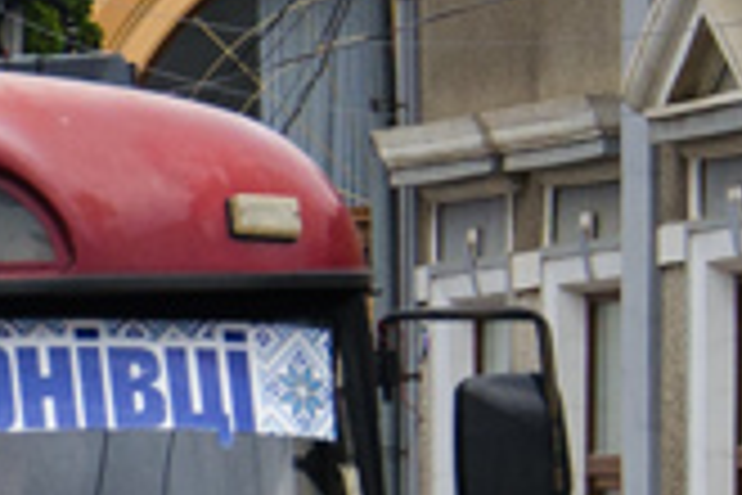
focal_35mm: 501
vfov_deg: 2.7
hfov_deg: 4.1
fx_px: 10325
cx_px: -144
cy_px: 502
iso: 250
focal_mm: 50
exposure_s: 1/500
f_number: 5
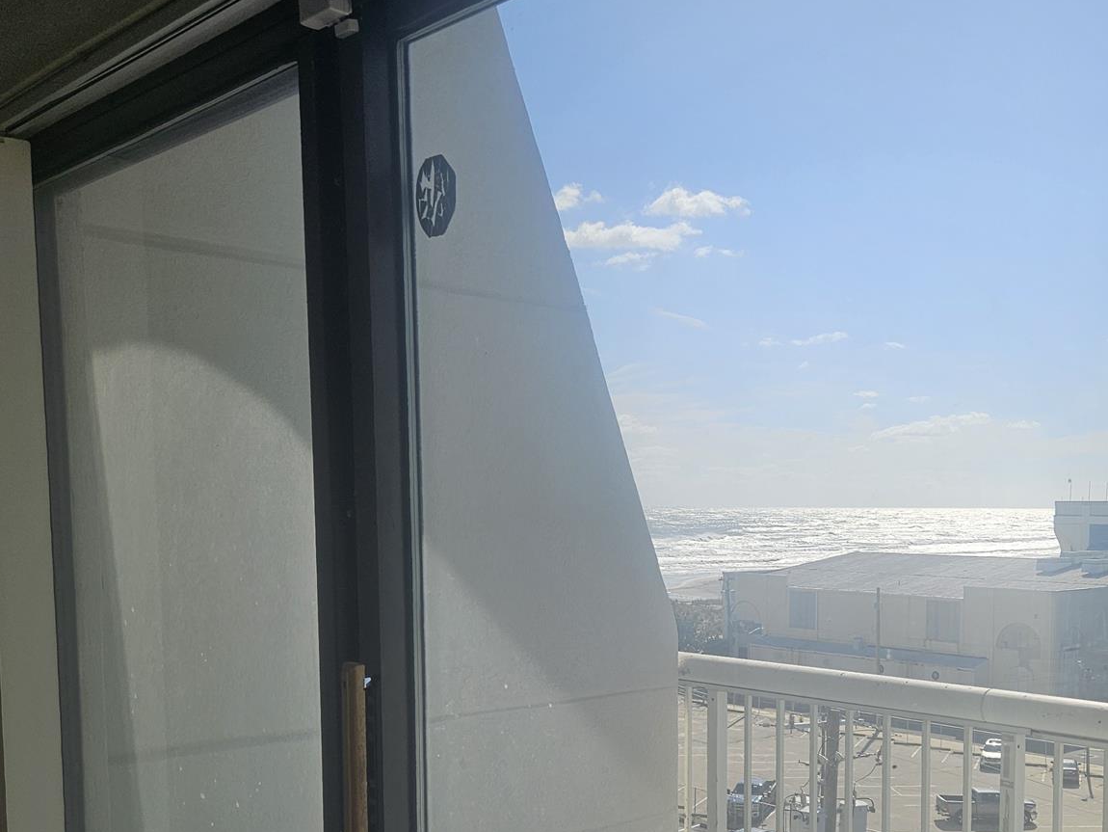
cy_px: 610
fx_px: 1281
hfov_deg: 46.0
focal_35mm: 40
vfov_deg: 35.3
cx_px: 748
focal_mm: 5.4
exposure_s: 1/1195
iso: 25
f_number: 1.8
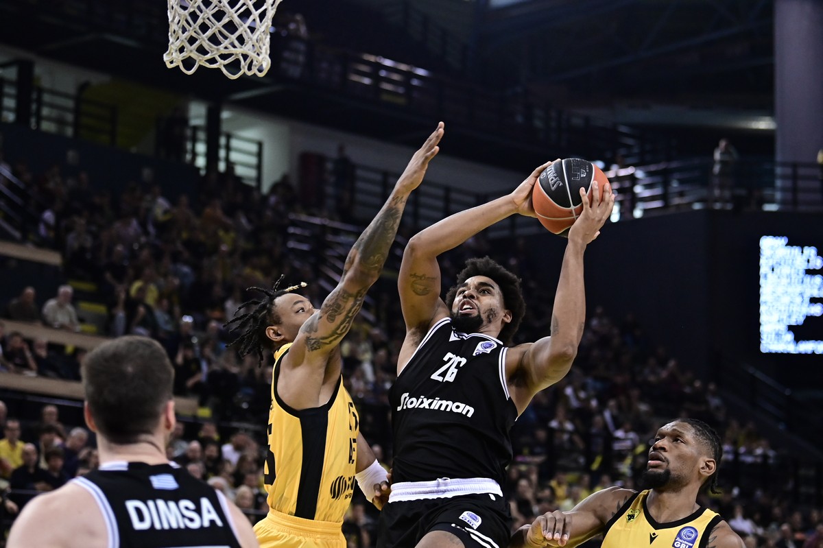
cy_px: 274
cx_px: 412
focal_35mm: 70
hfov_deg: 28.9
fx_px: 1600
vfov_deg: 19.4
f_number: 2.8
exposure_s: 1/1000
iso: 2000
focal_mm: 70
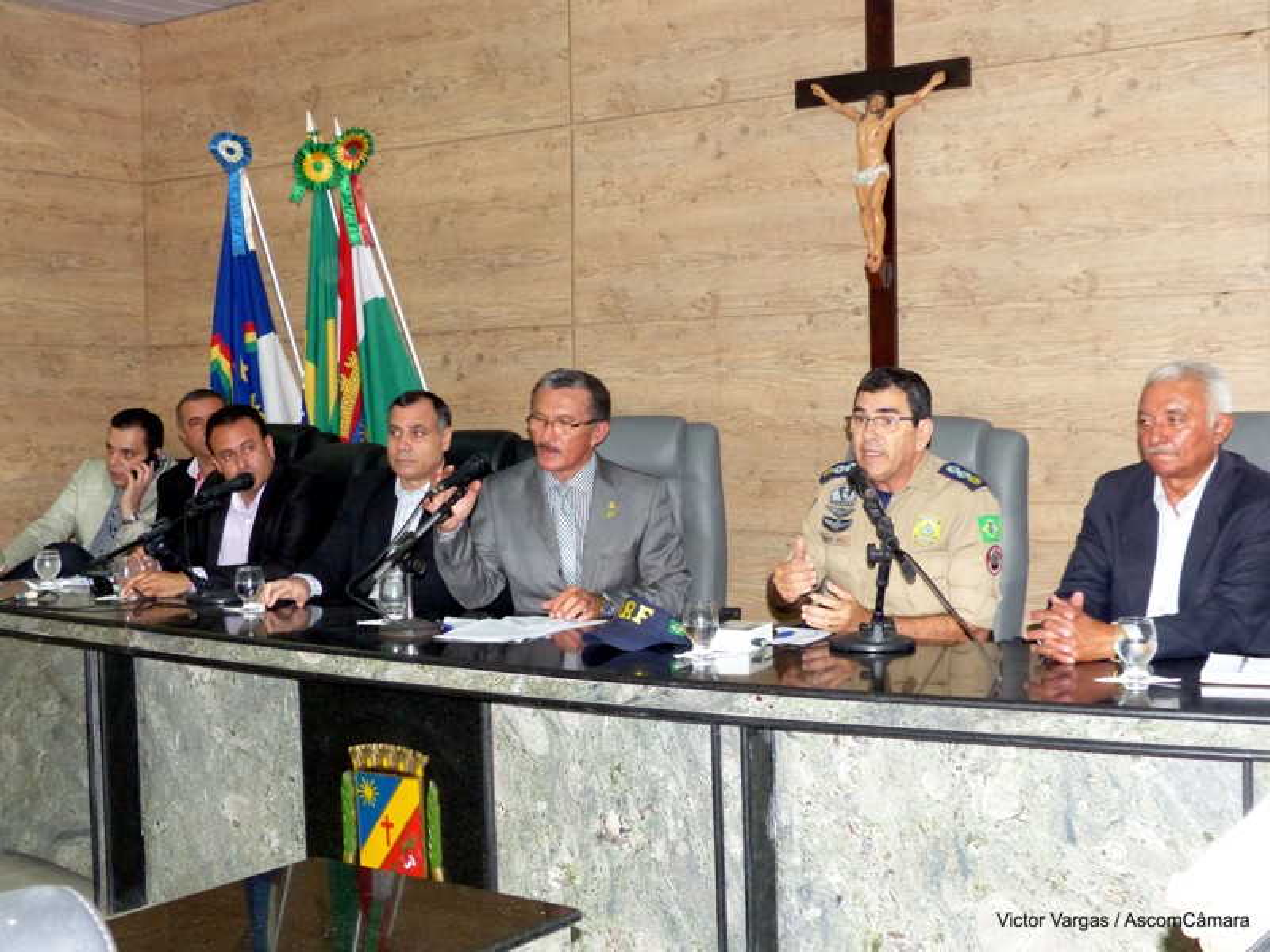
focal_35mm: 47
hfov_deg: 40.4
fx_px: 1724
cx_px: 635
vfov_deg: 30.9
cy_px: 476
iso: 500
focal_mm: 8.4
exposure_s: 1/60
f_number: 2.8
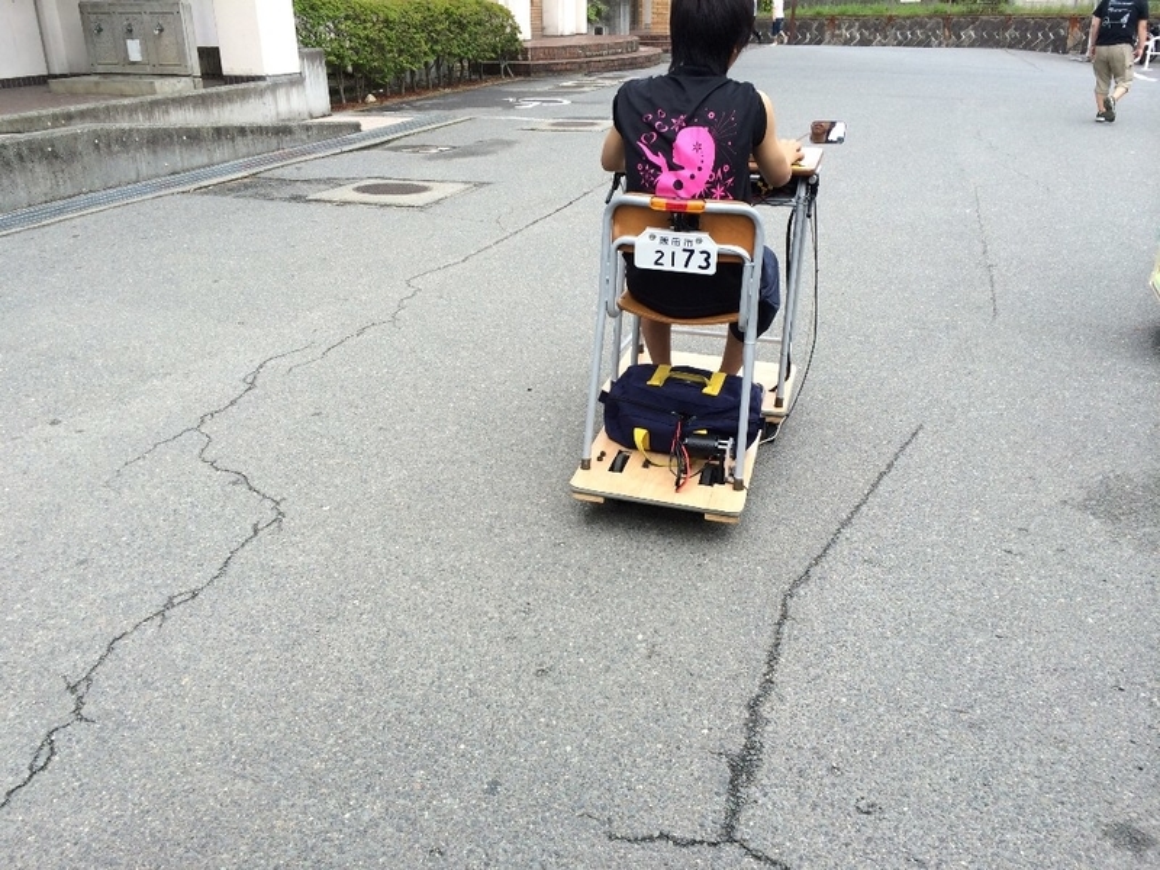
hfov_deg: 60.0
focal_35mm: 30
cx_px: 580
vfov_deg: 46.8
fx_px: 1005
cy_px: 435
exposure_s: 1/219
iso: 32
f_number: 2.2
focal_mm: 4.12
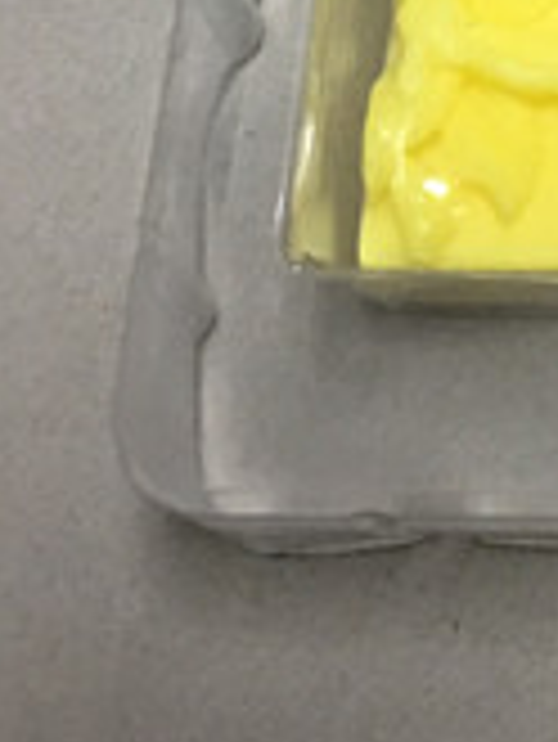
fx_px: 2511
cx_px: 1080
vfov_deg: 15.3
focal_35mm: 117
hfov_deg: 11.5
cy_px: -423
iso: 125
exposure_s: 1/17
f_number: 2.2
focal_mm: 4.15
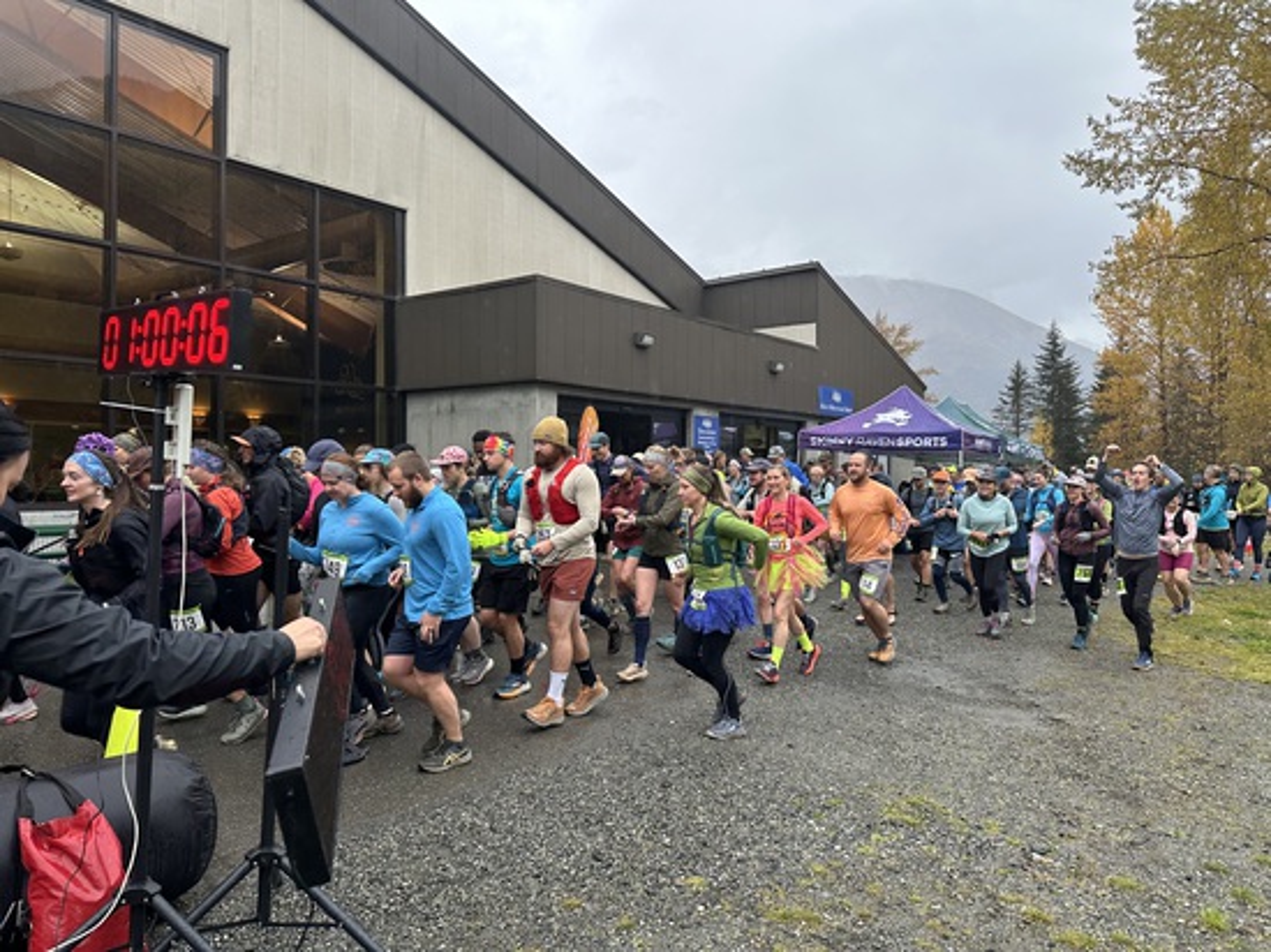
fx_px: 881
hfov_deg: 71.6
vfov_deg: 56.8
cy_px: 476
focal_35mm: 24
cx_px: 636
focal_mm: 6.86
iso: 80
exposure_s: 1/120
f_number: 1.78
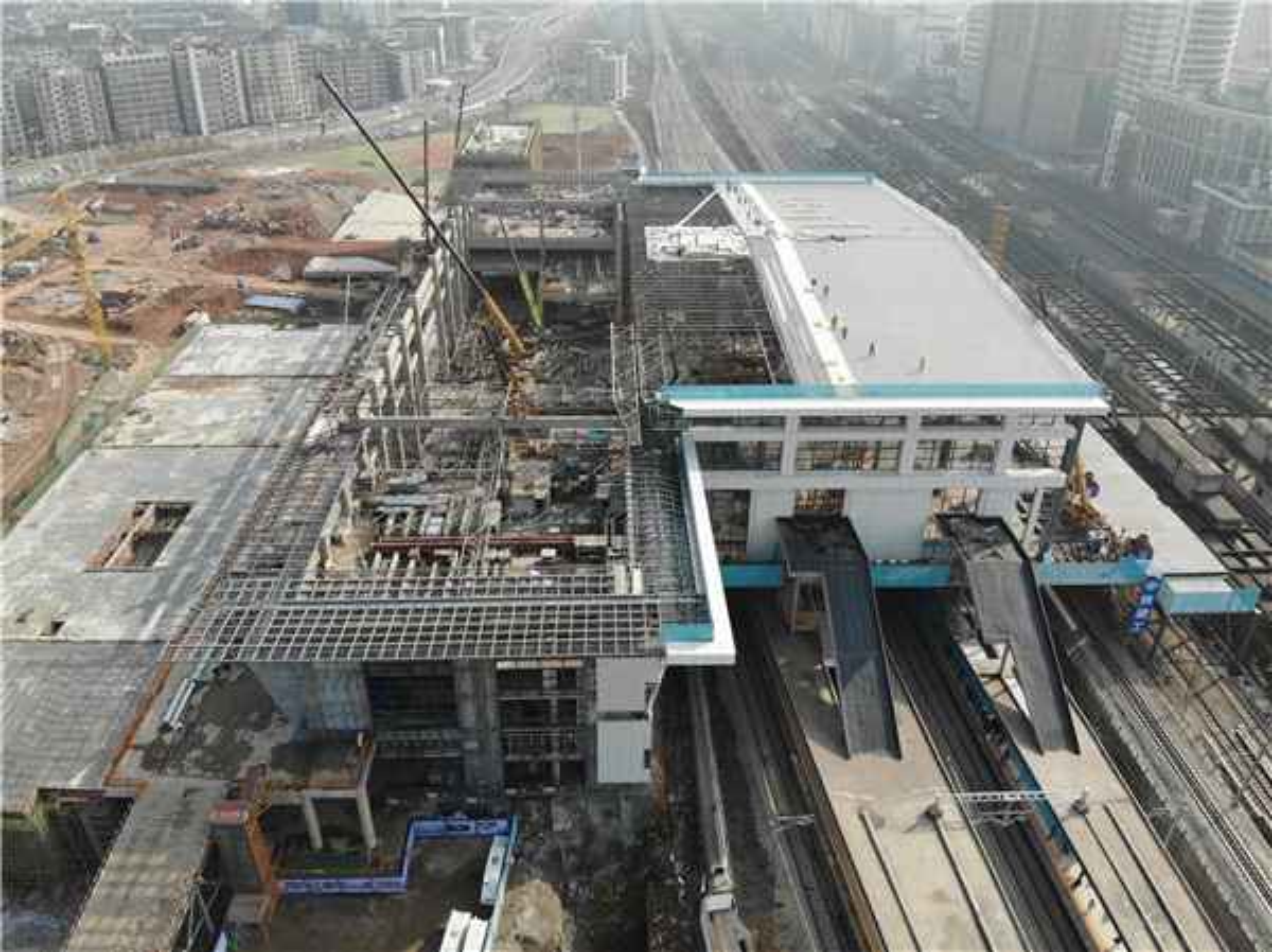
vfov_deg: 56.7
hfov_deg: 71.6
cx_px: 636
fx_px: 881
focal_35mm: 24
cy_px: 476
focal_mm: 4.5
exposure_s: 1/668
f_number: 2.8
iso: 100
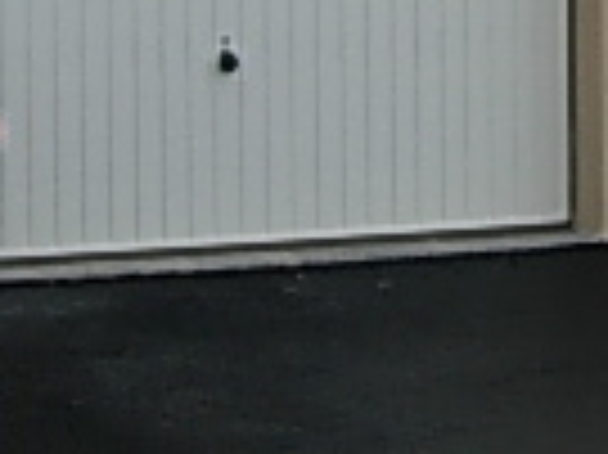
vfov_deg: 8.1
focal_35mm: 180
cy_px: -229
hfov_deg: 10.4
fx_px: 3159
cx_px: 1063
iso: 64
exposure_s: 1/470
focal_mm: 7.8
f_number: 4.8
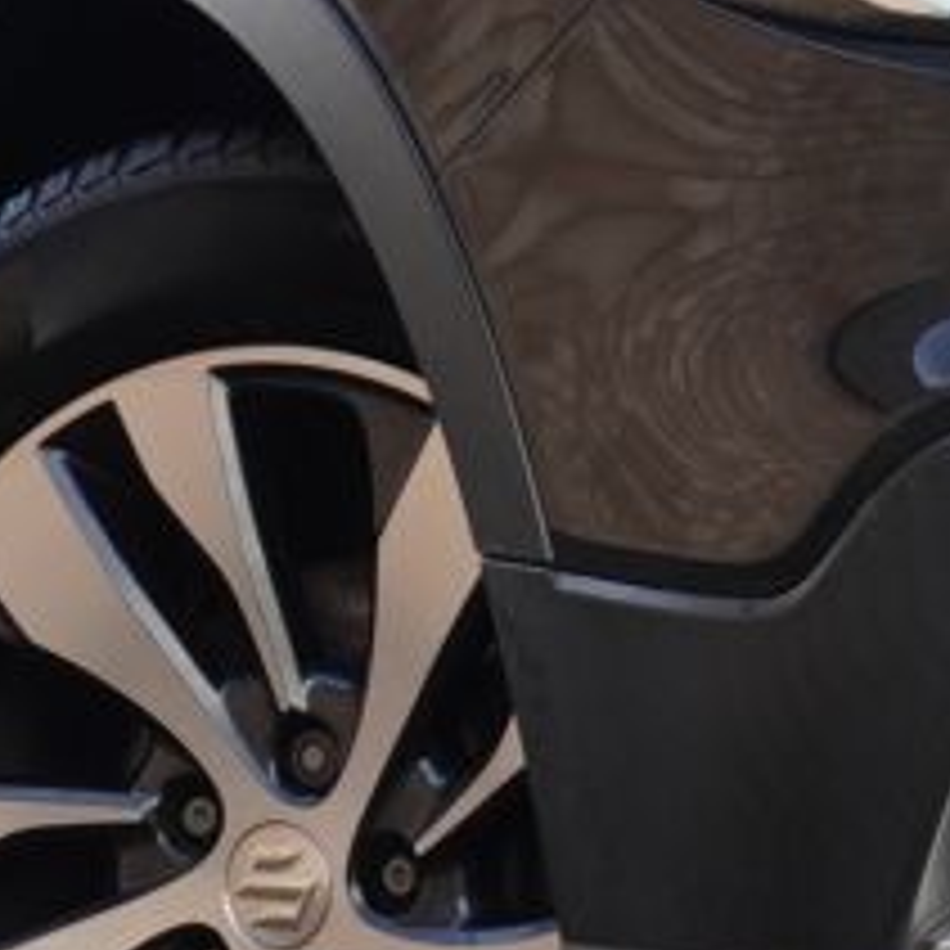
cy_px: -275
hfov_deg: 4.2
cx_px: 1202
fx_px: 12892
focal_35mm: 415
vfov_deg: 4.2
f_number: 5.6
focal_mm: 43
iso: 500
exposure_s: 1/160
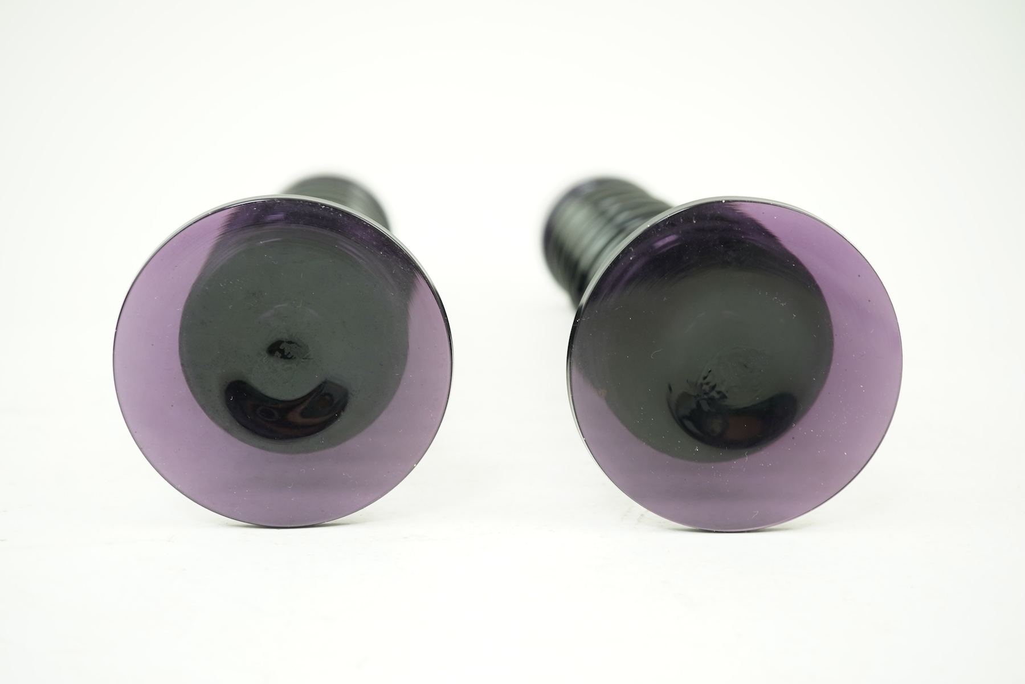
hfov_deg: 43.6
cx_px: 512
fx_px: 1281
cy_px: 342
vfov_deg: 29.9
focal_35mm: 45
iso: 640
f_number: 7.1
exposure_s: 1/40
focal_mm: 30
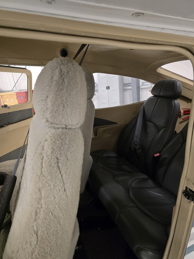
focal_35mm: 23
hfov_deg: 58.9
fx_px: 172
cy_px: 130
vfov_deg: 73.9
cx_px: 97
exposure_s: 1/120
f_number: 1.7
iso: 1000
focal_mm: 6.3
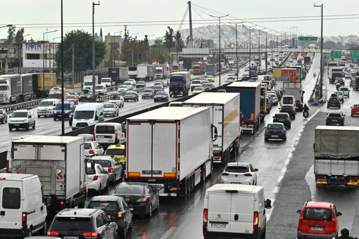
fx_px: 1325
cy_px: 131
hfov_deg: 15.4
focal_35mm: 133
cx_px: 177
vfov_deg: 10.3
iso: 640
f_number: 8
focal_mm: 120
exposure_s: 1/1000
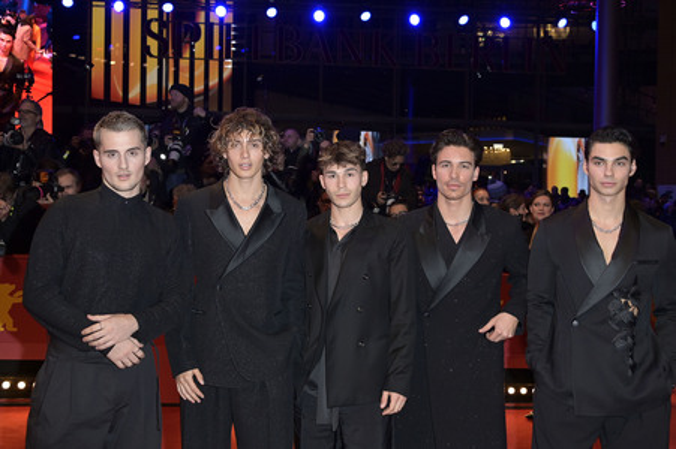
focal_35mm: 38
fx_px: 713
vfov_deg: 35.0
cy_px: 224
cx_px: 338
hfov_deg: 50.7
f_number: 5
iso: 800
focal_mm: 38
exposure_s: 1/250
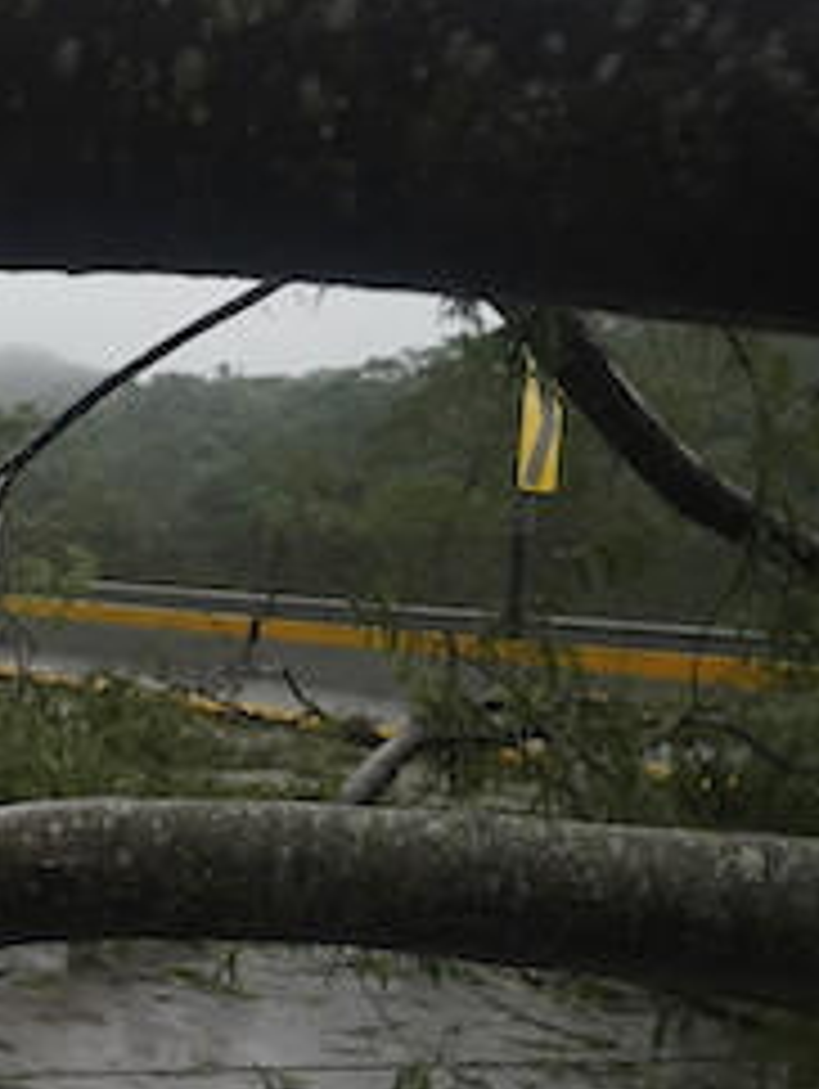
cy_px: 709
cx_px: -626
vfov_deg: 37.8
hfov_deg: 20.9
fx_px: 1575
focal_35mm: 50
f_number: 6.3
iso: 3200
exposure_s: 1/1250
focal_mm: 18
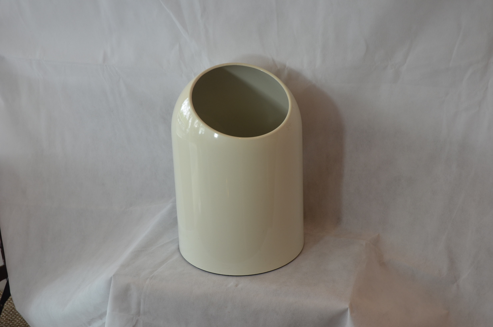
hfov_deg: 42.4
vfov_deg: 28.8
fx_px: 635
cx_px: 246
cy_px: 164
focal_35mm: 46
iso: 400
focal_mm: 31
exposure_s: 1/100
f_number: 5
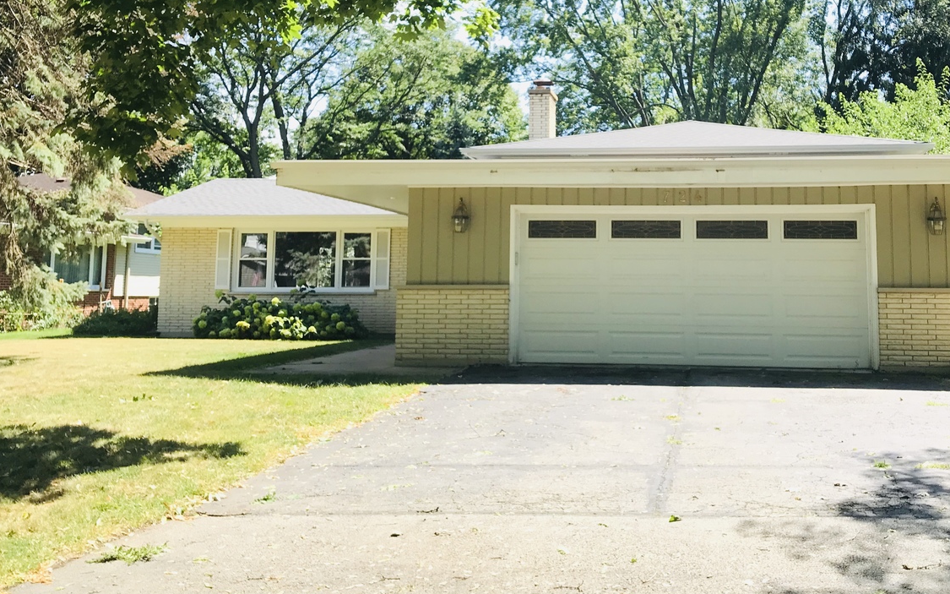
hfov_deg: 51.1
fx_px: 984
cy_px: 188
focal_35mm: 38
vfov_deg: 33.2
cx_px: 583
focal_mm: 3.99
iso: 20
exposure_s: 1/613
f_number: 1.8
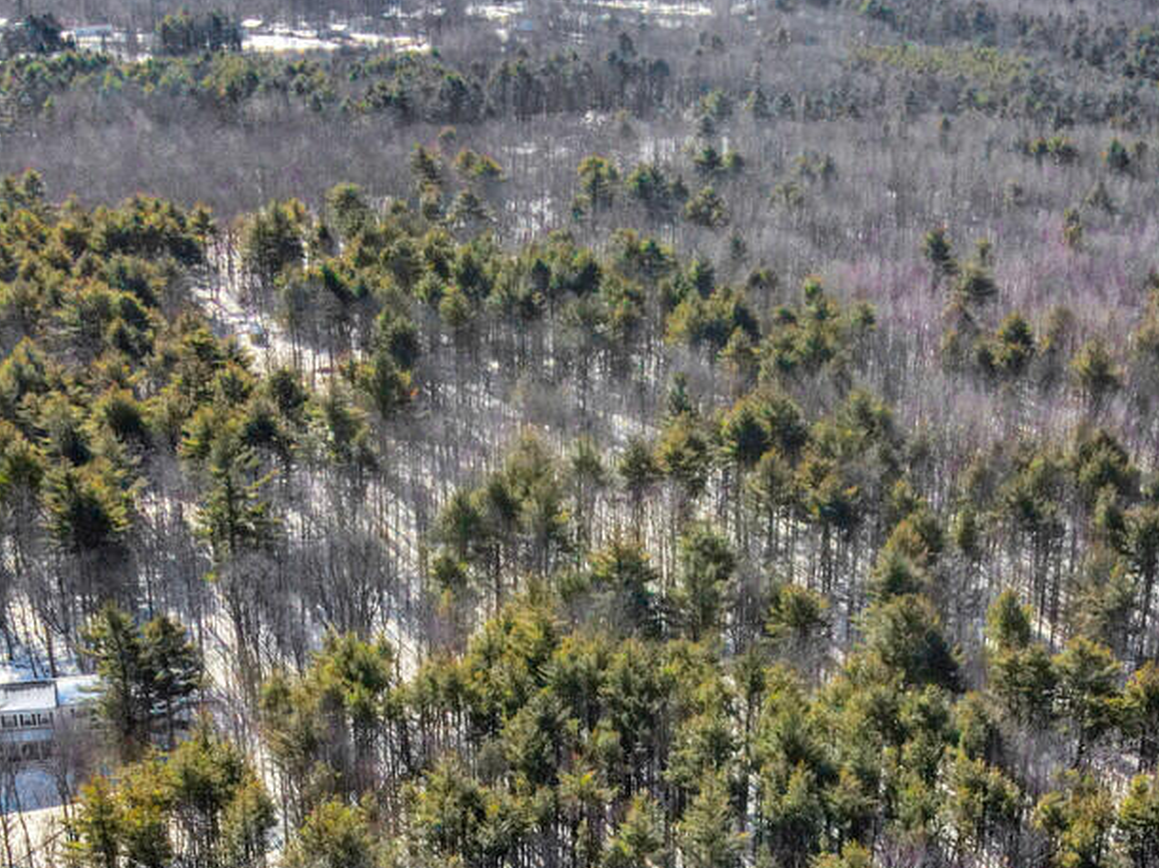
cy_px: 957
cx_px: 699
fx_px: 2109
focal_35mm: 63
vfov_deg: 22.0
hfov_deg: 30.6
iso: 200
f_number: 2.8
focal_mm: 4.5
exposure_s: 1/1250
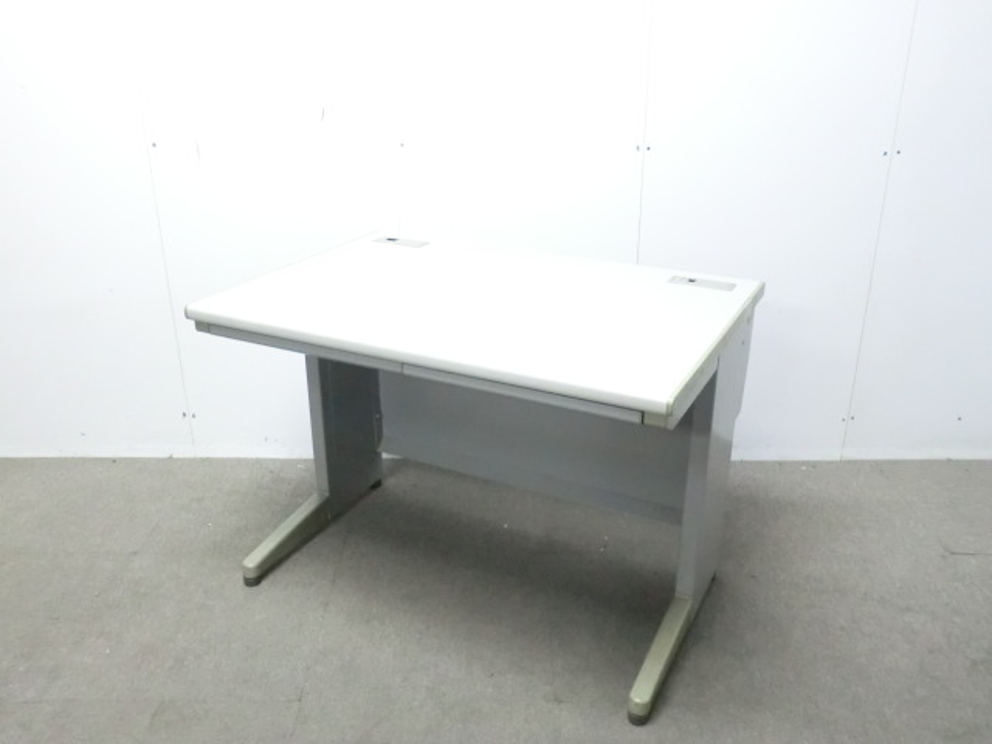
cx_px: 496
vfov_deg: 44.2
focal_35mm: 32
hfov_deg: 56.8
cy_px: 372
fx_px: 917
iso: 800
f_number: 3.5
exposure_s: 1/30
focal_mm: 5.8
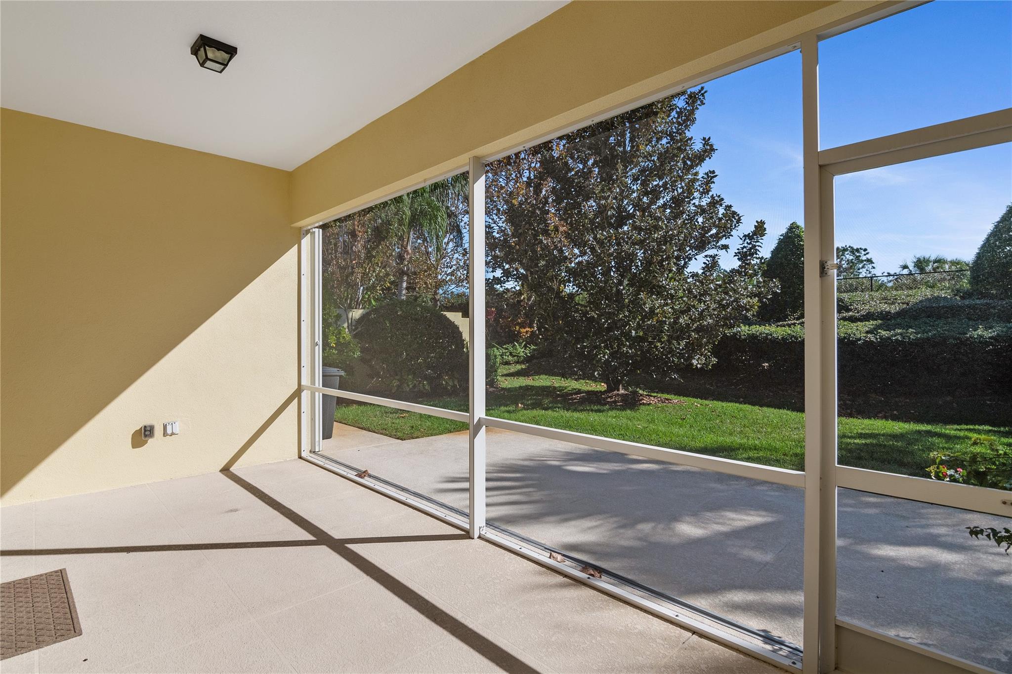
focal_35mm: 24
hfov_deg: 73.7
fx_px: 675
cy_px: 337
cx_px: 506
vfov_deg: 53.1
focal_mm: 16
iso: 320
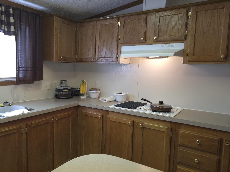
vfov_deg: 49.7
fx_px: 186
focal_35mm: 28
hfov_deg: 63.0
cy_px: 86
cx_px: 96
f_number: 1.7
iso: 500
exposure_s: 1/203
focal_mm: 6.3
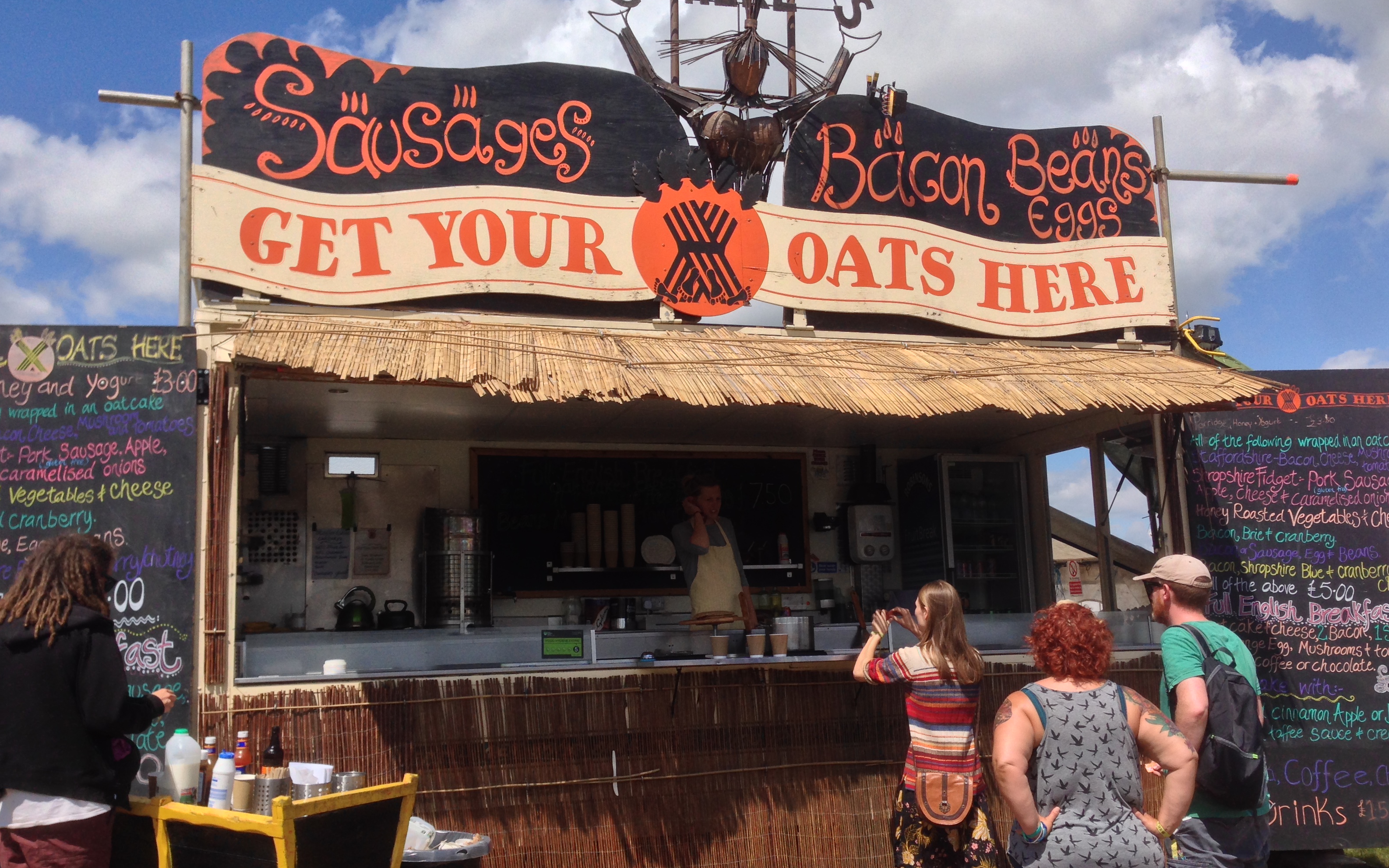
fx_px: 1363
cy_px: 443
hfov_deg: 54.0
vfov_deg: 35.3
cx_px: 705
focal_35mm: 36
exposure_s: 1/2088
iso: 50
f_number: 2.4
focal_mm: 4.12
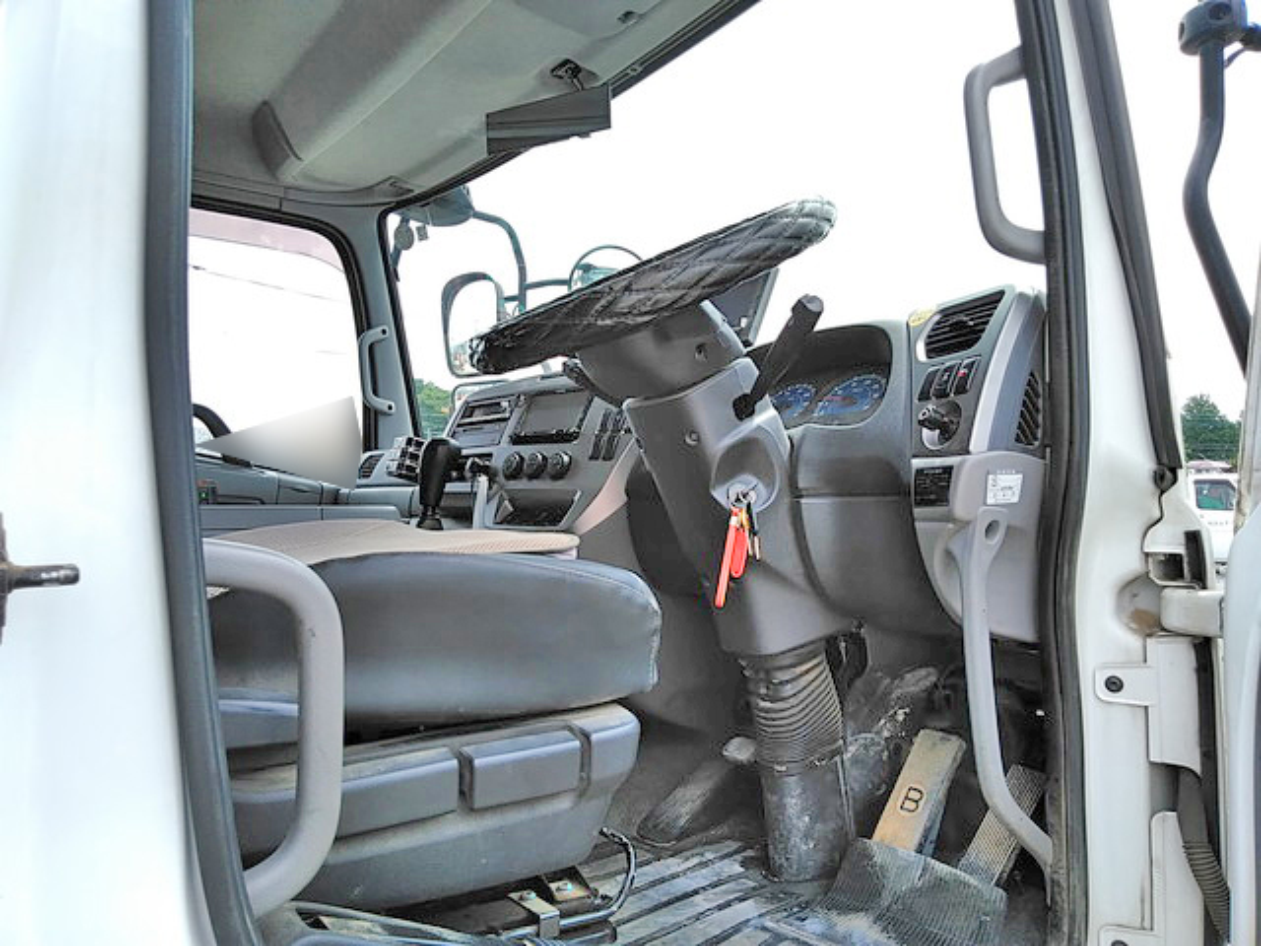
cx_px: 630
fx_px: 984
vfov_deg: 51.4
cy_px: 473
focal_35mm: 27
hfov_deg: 65.3
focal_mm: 3.46
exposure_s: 1/368
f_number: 2.2
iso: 60
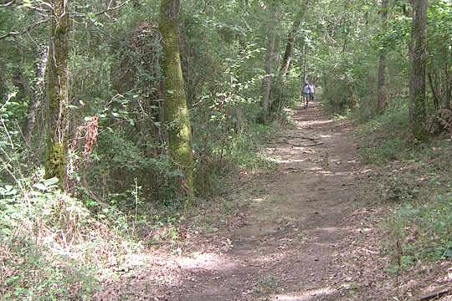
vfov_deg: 19.7
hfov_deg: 29.0
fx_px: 866
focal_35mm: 69
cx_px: 307
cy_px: 94
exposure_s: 1/40.8
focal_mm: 5.4
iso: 50
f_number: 2.8
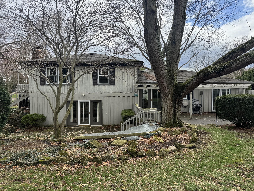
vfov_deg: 56.8
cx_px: 127
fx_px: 176
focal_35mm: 24
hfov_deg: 71.6
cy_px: 96
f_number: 1.78
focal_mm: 6.76
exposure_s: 1/1560
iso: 80
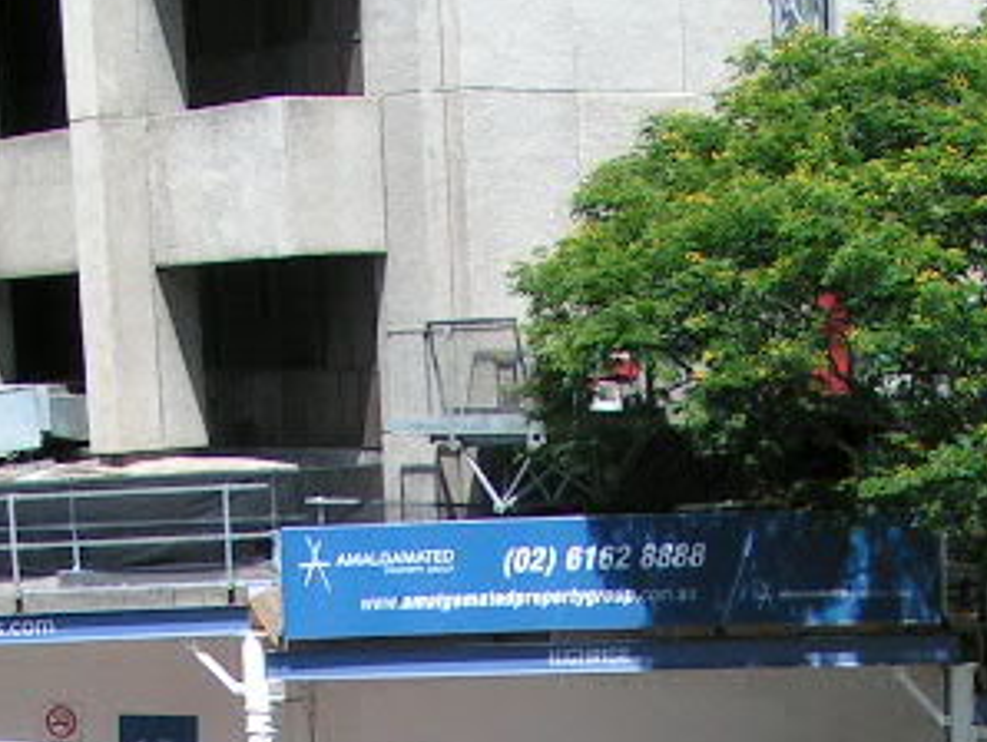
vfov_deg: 14.0
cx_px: 599
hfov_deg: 19.2
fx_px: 2911
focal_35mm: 102
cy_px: 967
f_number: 5.6
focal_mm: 5.8
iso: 50
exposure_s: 1/320
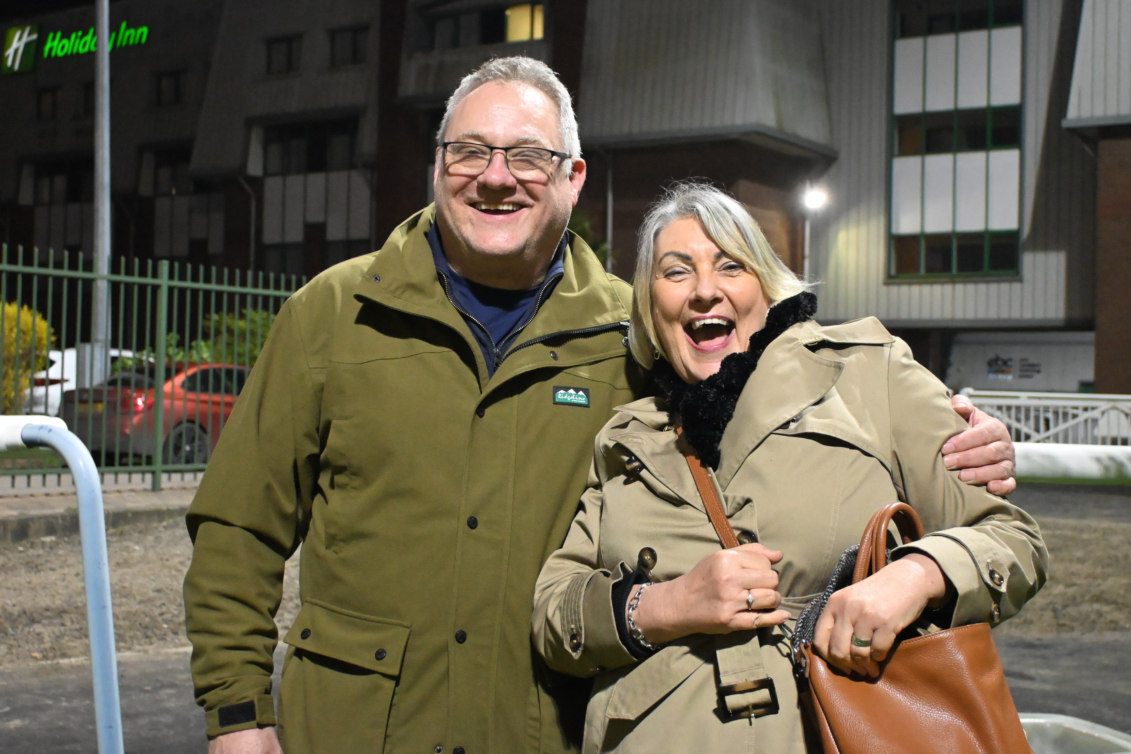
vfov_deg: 27.7
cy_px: 377
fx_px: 1531
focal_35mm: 49
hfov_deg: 40.5
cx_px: 566
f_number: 5
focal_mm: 32.5
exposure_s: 1/250
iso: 7200
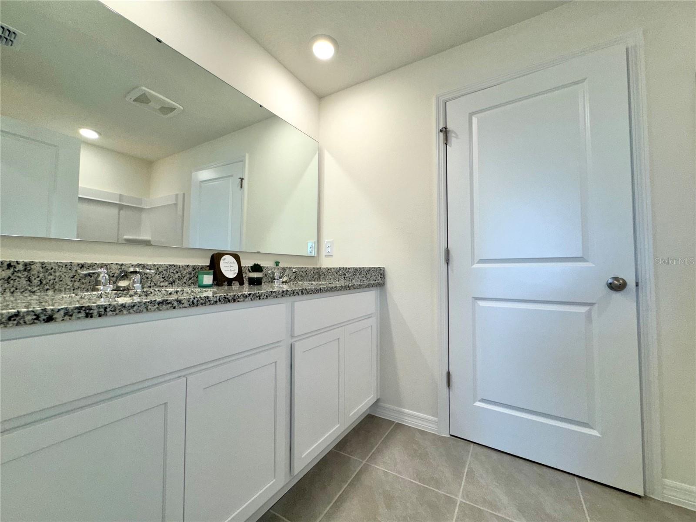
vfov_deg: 85.7
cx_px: 348
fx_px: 281
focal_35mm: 14
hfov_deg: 102.1
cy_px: 261
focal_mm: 2.22
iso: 100
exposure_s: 1/120
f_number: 2.2
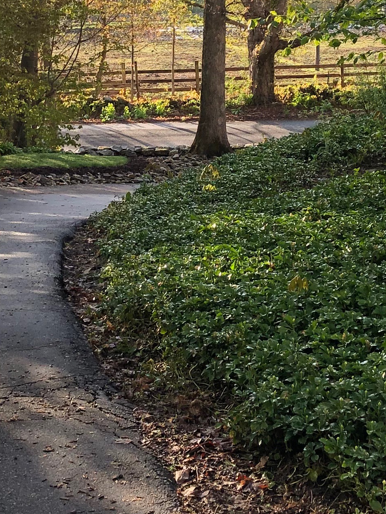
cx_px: 219
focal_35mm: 89
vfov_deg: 21.5
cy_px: 53
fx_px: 1323
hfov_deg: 16.6
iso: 20
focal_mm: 3.99
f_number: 1.8
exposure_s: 1/268
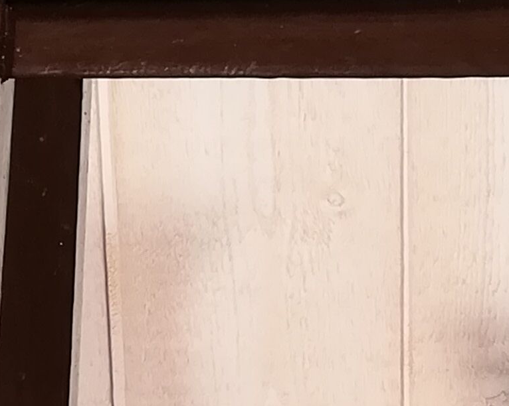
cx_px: 354
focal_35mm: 172
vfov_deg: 8.7
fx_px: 2590
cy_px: 705
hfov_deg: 11.2
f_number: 2.2
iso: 80
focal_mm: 3.83
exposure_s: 1/100
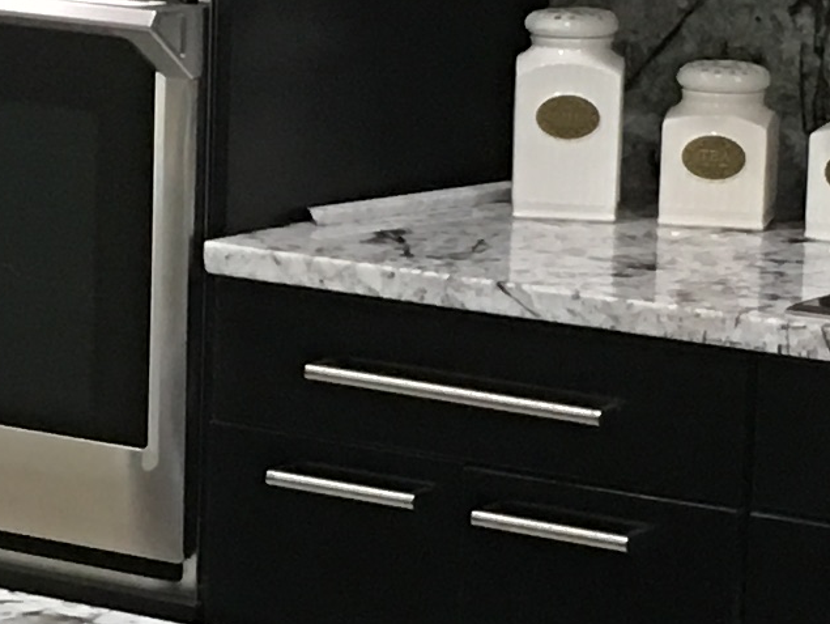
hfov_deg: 10.7
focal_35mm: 184
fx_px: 4414
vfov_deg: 8.1
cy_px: 400
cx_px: 297
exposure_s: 1/15
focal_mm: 4.15
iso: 80
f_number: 2.2
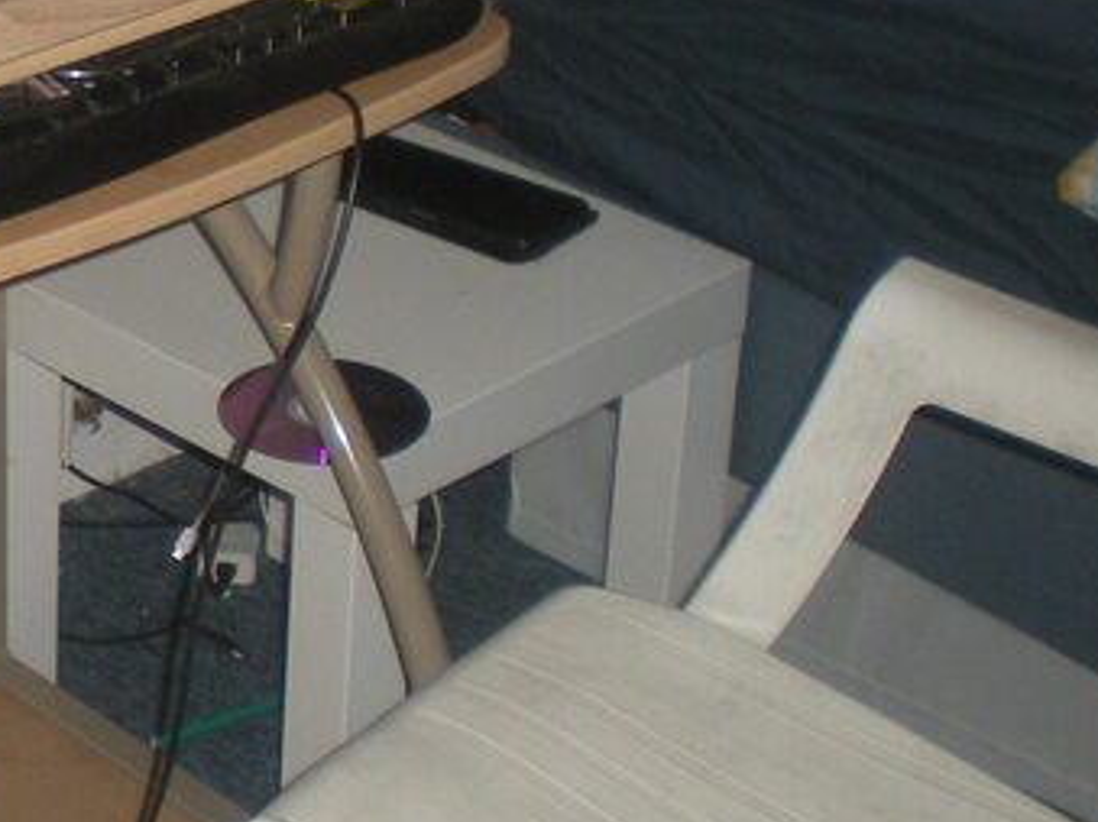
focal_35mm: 112
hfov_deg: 16.9
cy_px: 105
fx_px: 3551
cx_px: -189
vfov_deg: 13.1
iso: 117
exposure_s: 1/60
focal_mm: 6.3
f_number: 3.1
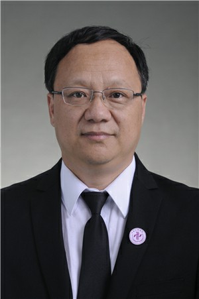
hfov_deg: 10.7
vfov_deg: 16.1
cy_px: 150
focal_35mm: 128
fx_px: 1059
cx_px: 100
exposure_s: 1/125
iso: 160
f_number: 5.6
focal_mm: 85
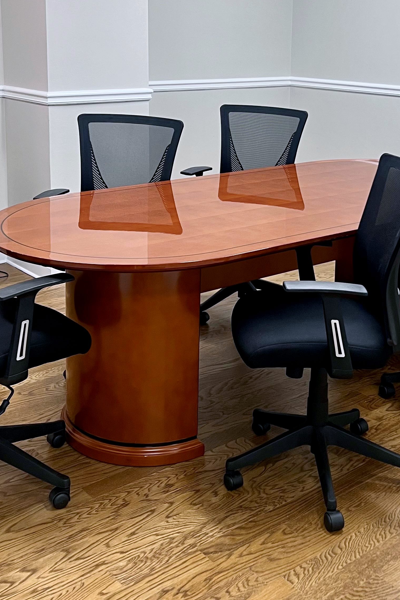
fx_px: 800
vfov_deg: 40.0
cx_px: 230
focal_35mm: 48
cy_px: 154
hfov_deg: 28.0
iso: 100
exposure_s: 1/60
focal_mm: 5.7
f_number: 1.5
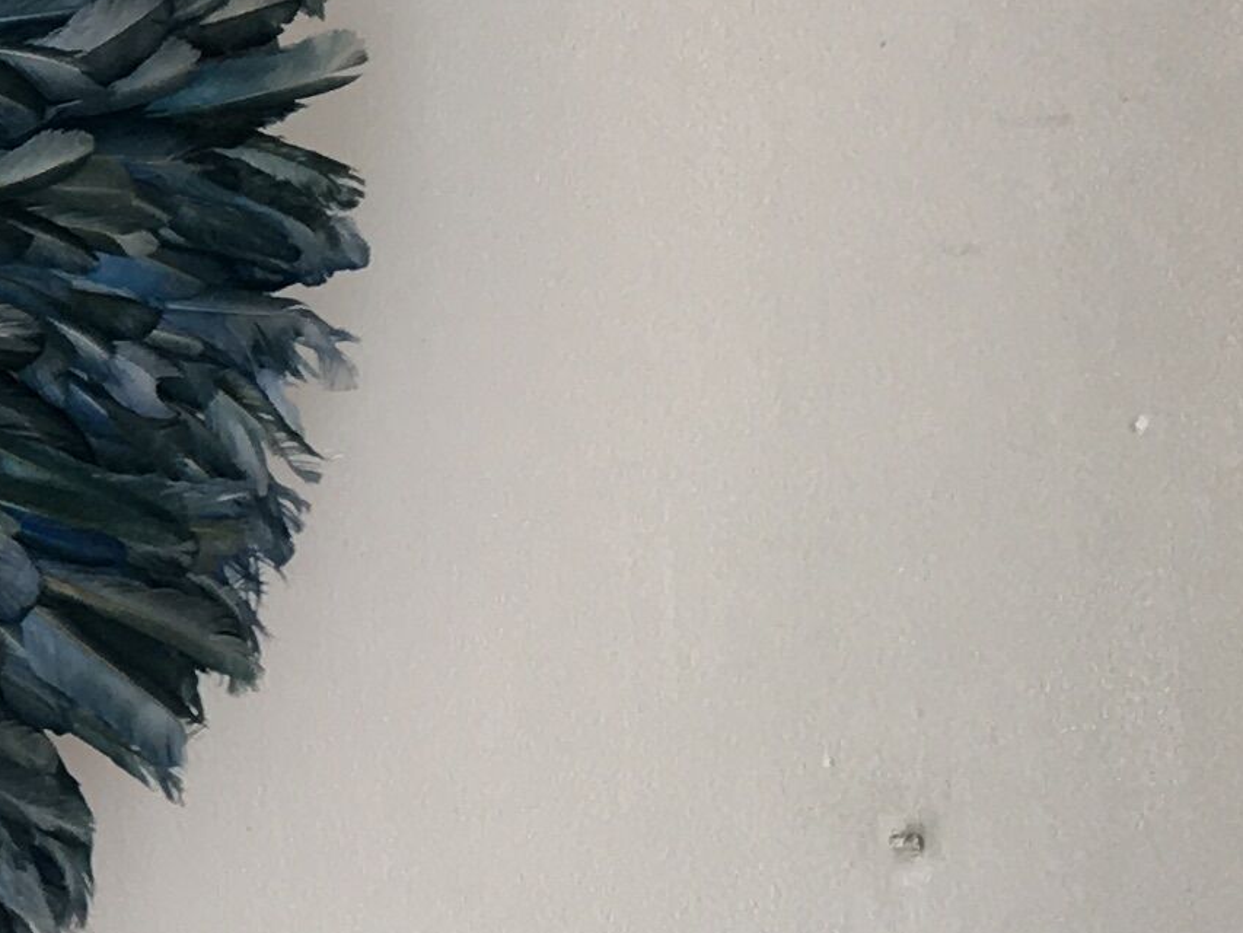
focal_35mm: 137
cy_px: 69
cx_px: -1456
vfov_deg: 10.8
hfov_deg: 12.3
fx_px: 4920
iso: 25
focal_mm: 4.15
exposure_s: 1/33
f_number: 2.2
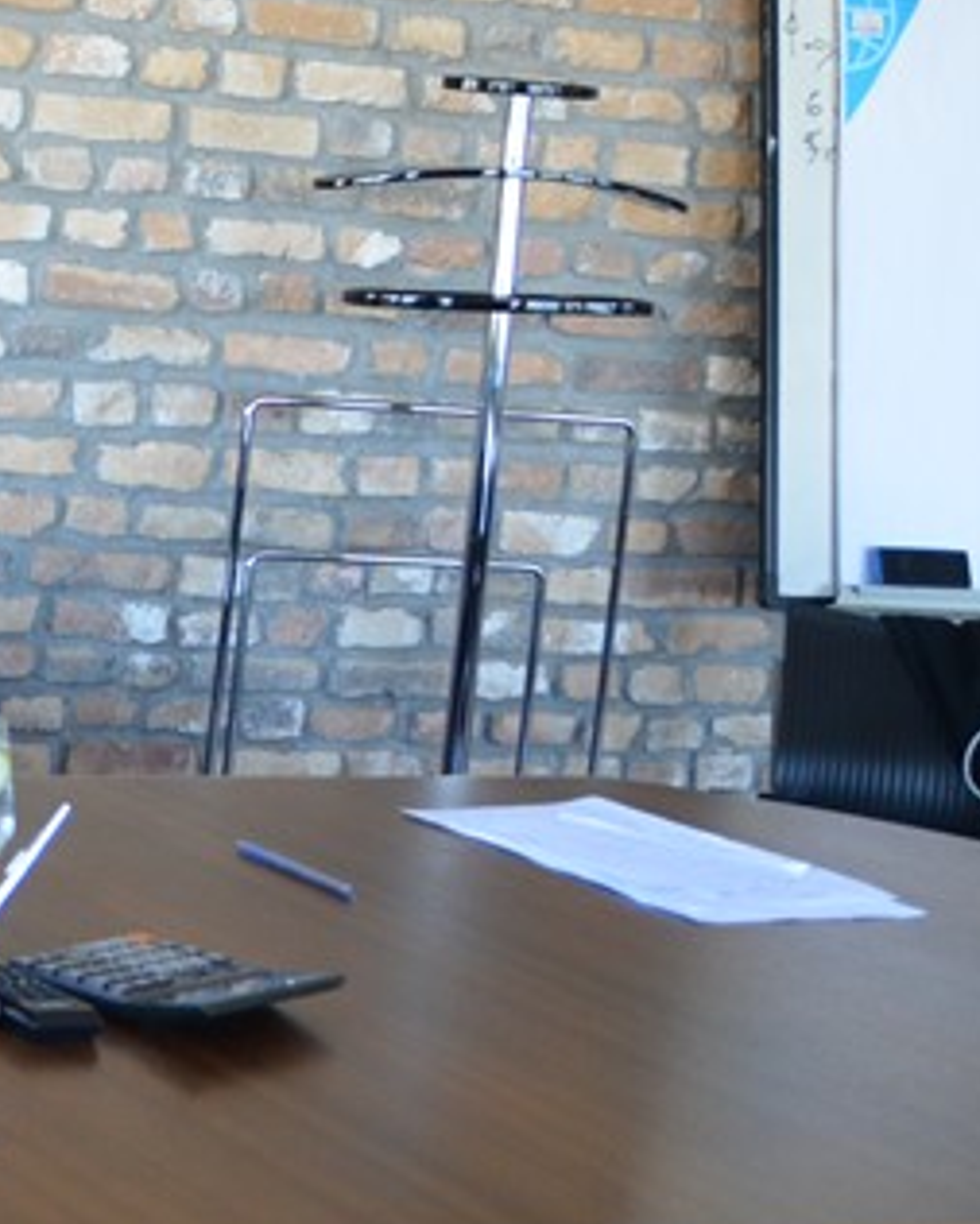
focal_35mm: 88
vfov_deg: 21.3
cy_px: 130
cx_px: -1077
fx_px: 3189
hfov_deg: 14.2
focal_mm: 18
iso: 500
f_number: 4
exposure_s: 1/60
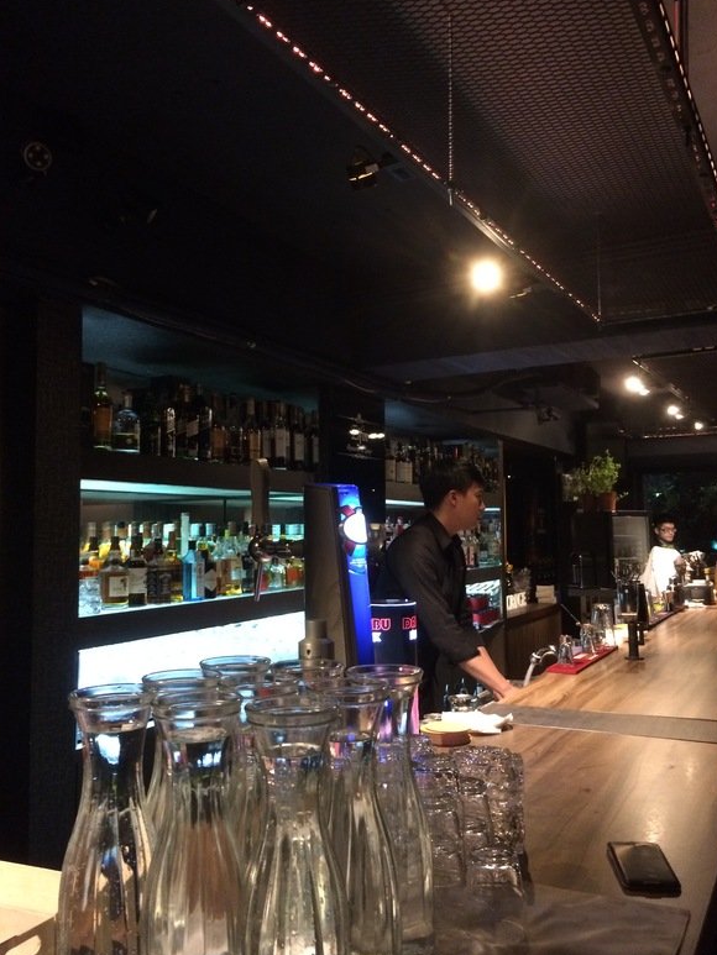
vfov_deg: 59.9
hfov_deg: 46.8
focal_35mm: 30
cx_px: 370
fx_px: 828
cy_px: 466
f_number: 2.2
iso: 320
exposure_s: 1/15
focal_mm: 4.15
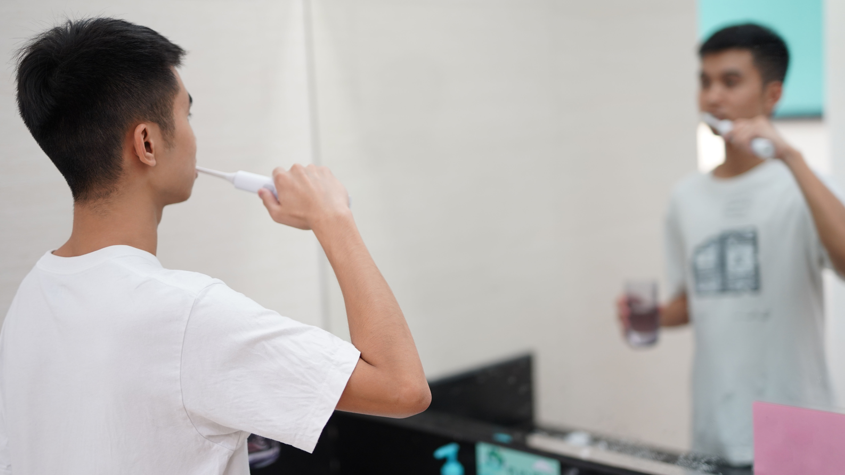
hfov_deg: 39.2
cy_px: 248
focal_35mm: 53
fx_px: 1188
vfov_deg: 22.6
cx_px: 425
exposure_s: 1/100
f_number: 1.4
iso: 400
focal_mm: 50
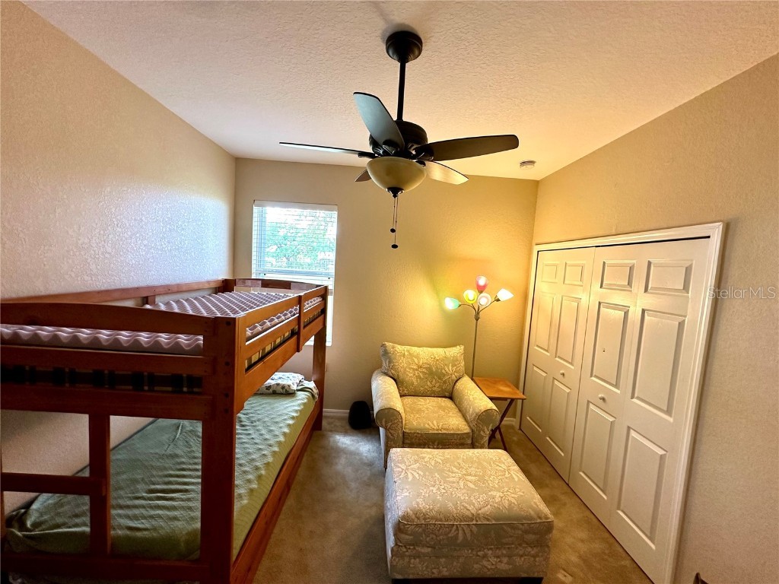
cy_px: 292
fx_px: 315
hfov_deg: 102.1
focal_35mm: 14
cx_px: 390
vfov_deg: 85.7
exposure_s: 1/120
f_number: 2.2
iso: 200
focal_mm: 2.22
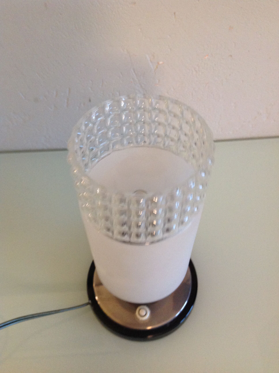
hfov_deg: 40.6
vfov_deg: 52.7
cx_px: 140
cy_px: 186
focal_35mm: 35
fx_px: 377
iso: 250
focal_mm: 4.28
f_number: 2.4
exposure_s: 1/17
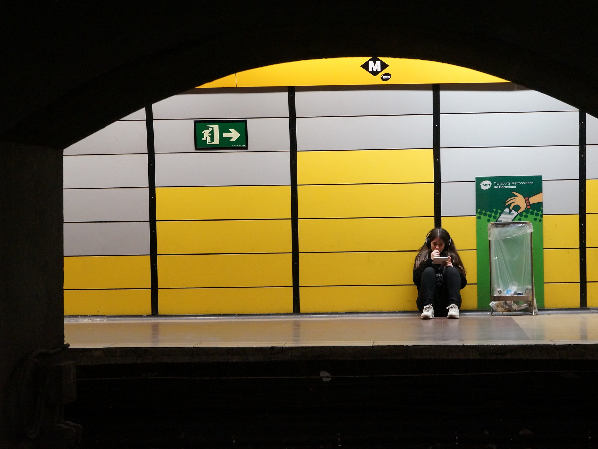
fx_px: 1547
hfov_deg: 21.9
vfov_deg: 16.5
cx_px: 322
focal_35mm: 90
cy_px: 224
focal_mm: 55
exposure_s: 1/60
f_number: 5.6
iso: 3200
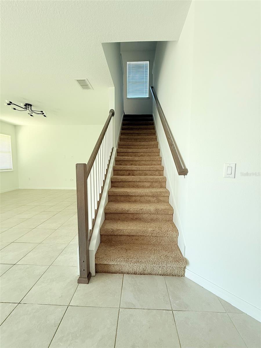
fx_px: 141
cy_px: 174
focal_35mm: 14
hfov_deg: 85.7
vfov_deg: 102.1
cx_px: 130
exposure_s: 1/99
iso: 160
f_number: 2.2
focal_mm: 2.22
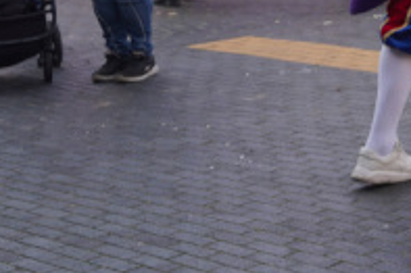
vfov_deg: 10.5
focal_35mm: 128
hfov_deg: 13.9
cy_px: -55
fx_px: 1460
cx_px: 791
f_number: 4.5
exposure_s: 1/160
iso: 100
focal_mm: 21
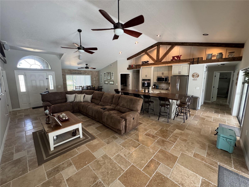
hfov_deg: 102.1
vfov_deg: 85.7
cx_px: 124
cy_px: 94
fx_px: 101
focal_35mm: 14
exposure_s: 1/99
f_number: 2.2
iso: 320
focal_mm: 2.22
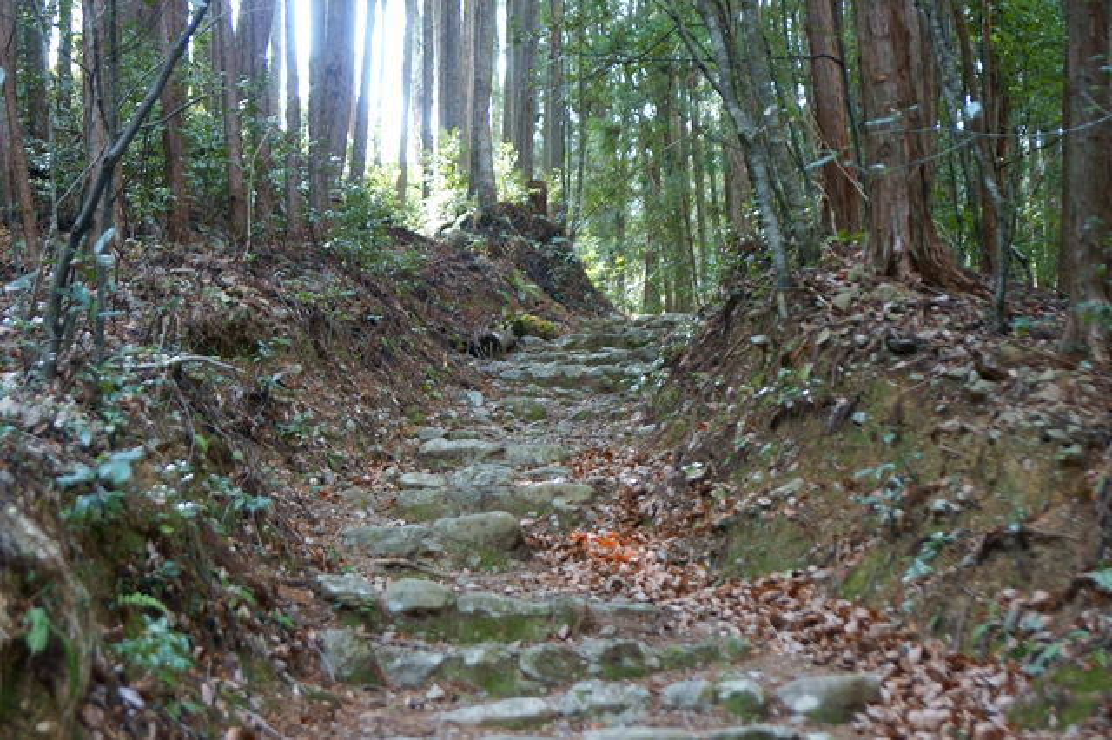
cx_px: 556
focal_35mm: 75
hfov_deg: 27.0
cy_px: 370
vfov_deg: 18.2
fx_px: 2315
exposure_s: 1/10
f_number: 2.8
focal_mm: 50
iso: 100
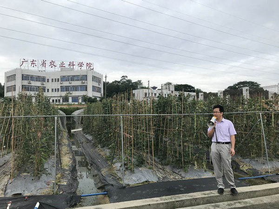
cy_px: 104
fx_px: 226
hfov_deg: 63.4
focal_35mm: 28
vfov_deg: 49.7
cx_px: 140
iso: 20
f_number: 1.8
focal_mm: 3.99
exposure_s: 1/912
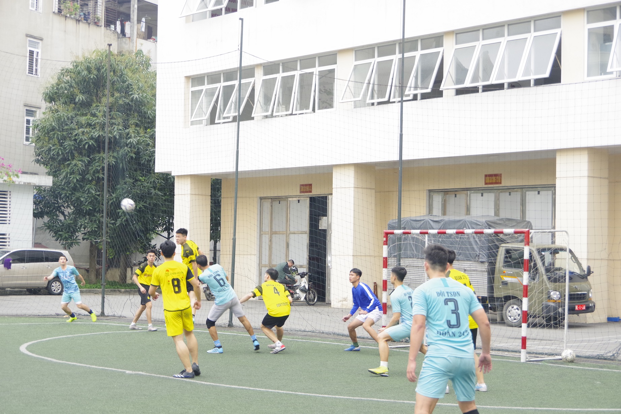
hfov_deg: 33.4
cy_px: 207
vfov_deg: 22.6
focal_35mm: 60
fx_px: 1035
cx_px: 310
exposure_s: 1/180
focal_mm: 40
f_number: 5
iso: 1600
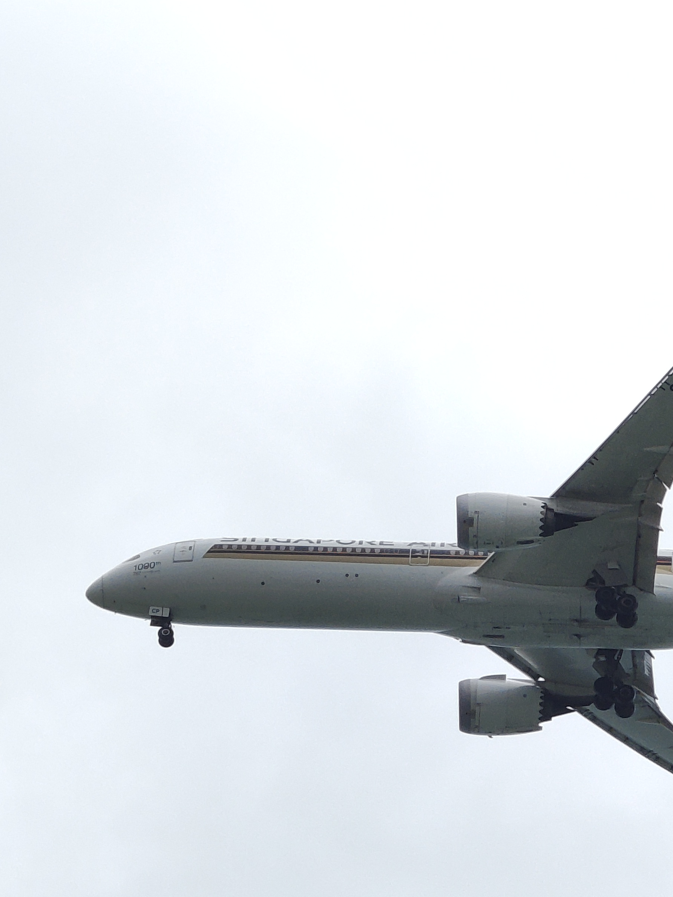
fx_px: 6246
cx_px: 573
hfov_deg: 6.2
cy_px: 506
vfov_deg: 8.2
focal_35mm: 241
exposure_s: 1/791
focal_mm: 13.3
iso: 60
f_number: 2.55
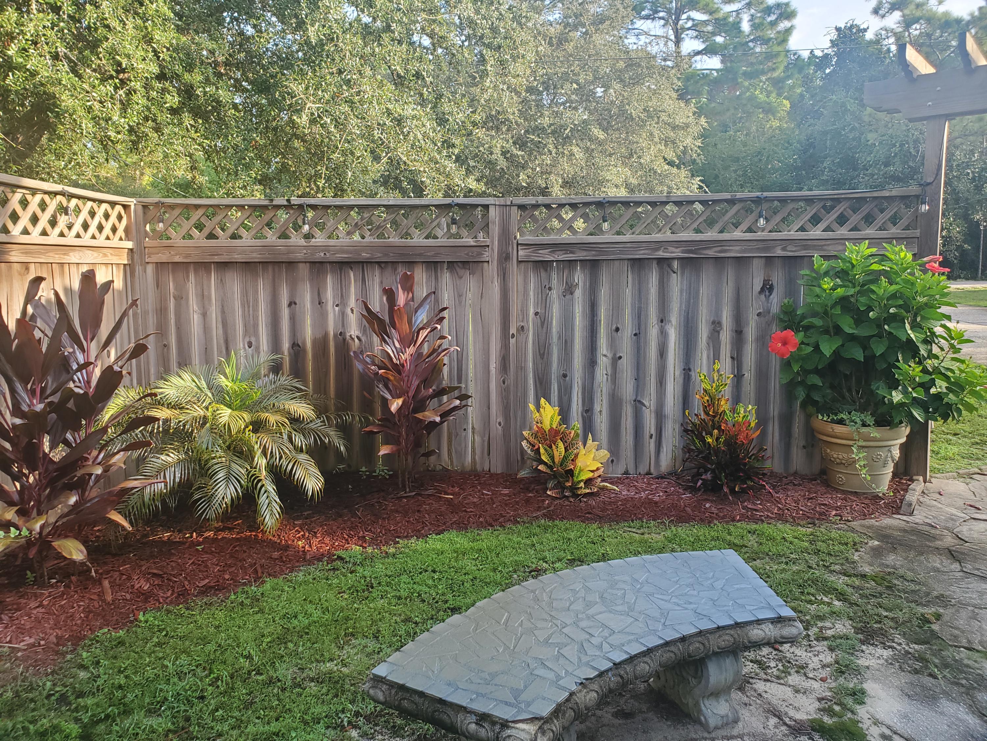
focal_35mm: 26
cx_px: 494
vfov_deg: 53.1
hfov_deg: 67.3
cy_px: 370
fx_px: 741
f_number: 2.4
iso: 80
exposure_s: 1/120
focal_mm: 4.3
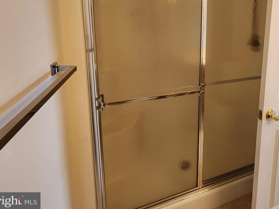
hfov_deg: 73.2
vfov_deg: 58.5
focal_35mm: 21
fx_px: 169
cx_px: 211
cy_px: 42
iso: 250
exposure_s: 1/60
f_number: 2.2
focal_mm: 2.2
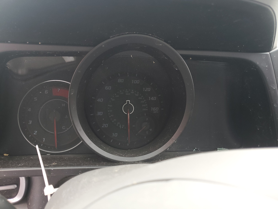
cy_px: 104
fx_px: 209
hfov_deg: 67.3
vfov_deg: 53.1
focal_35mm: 26
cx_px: 139
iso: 58
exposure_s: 1/60.2
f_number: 1.5
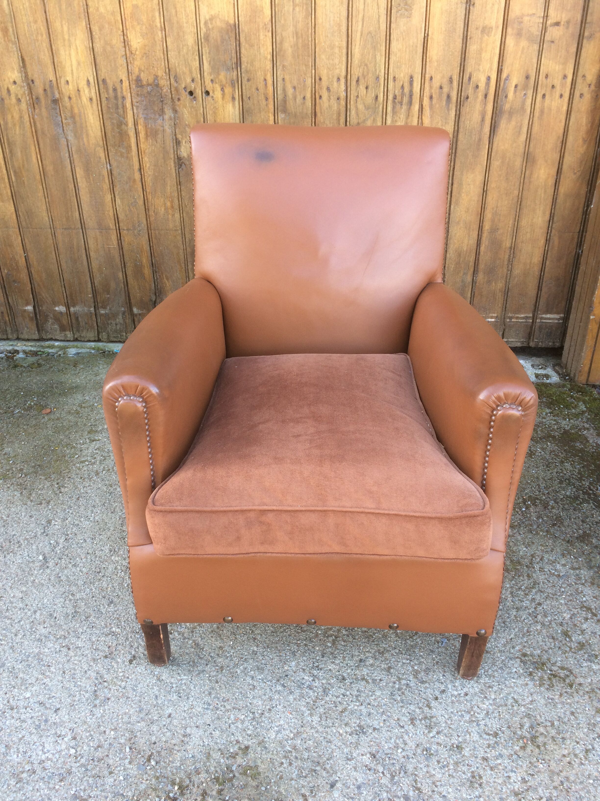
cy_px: 400
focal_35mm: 29
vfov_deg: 61.7
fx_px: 670
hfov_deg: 48.2
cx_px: 300
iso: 40
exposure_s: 1/50
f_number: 2.2
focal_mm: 4.15
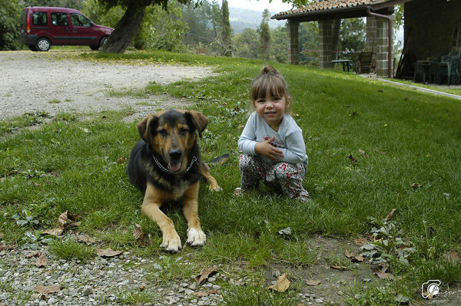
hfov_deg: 46.4
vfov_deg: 31.8
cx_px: 230
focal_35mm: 42
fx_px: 537
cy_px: 153
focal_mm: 28
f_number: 8
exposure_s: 1/125
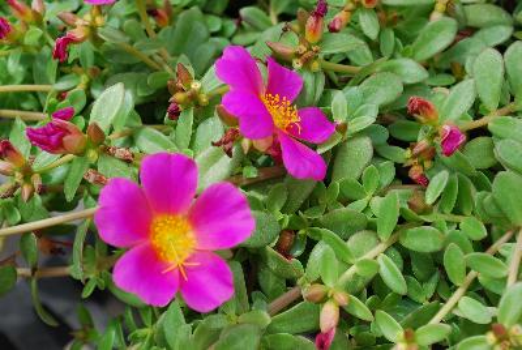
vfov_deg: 19.0
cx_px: 261
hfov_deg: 28.0
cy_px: 175
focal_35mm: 72
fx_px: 1046
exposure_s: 1/60
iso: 125
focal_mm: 48
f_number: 8
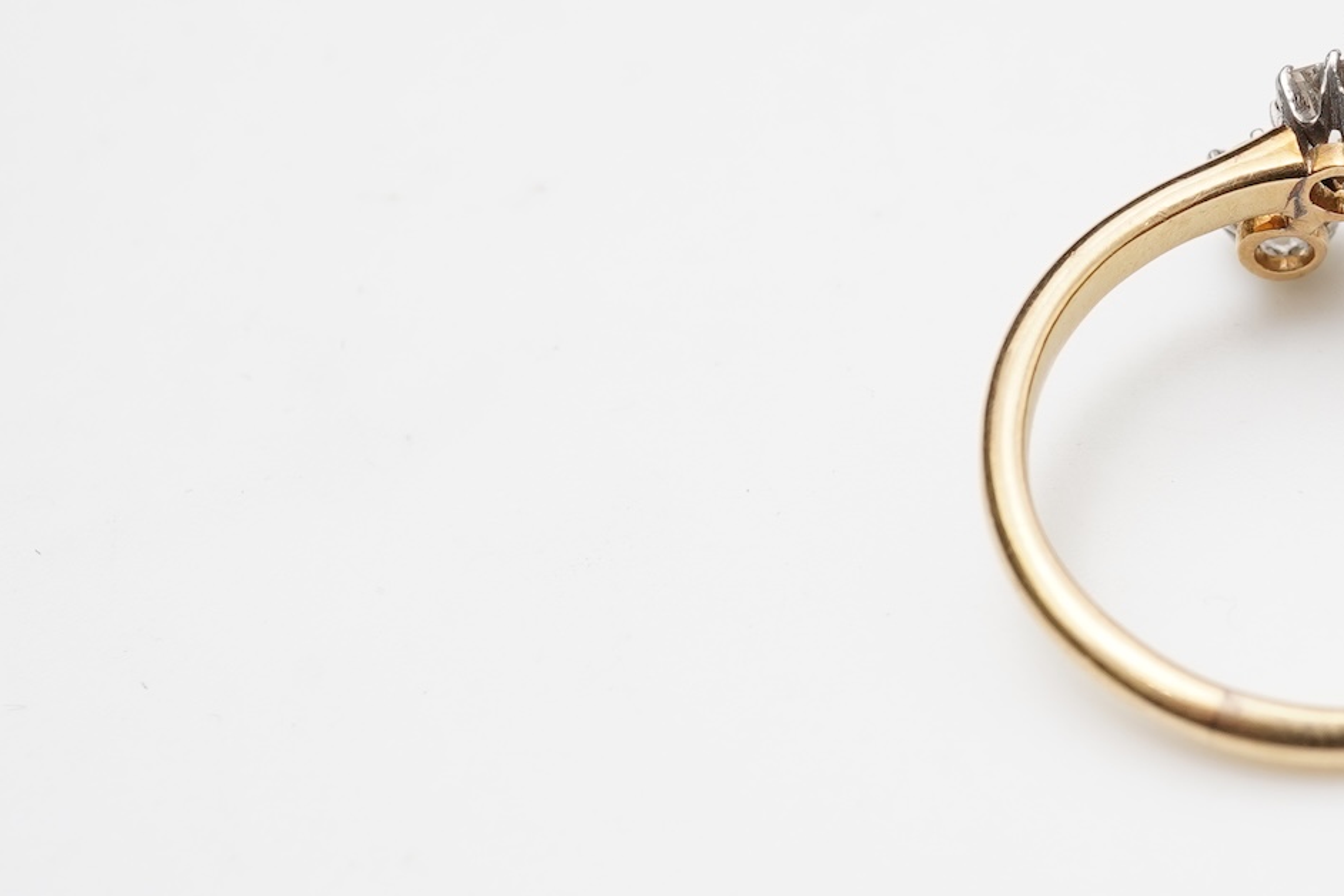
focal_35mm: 94
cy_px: 330
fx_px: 3509
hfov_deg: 21.0
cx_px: 1343
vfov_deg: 14.5
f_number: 16
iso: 320
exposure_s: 1/125
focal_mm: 30
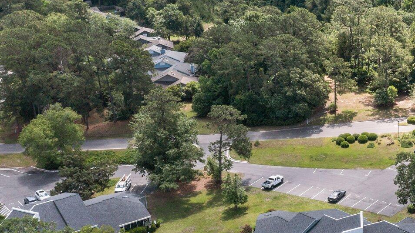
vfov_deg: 19.1
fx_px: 693
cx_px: 439
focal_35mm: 63
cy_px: 105
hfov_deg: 30.4
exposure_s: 1/400
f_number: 5.6
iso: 100
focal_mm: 10.26
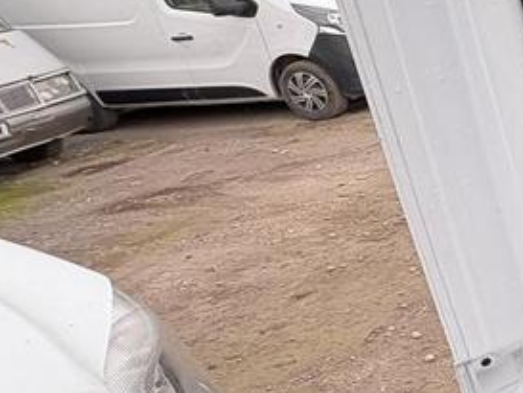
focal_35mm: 46
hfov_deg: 27.0
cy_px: 171
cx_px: 808
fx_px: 695
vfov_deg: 31.5
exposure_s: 1/136
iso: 40
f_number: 2.2
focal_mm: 2.22
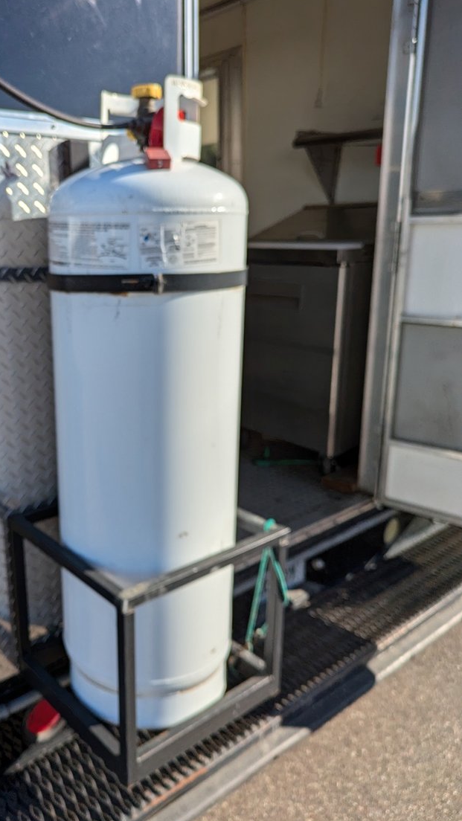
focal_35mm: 28
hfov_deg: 40.9
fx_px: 610
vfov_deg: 67.9
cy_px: 405
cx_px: 147
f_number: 1.89
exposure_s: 1/2959
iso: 45
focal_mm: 5.43
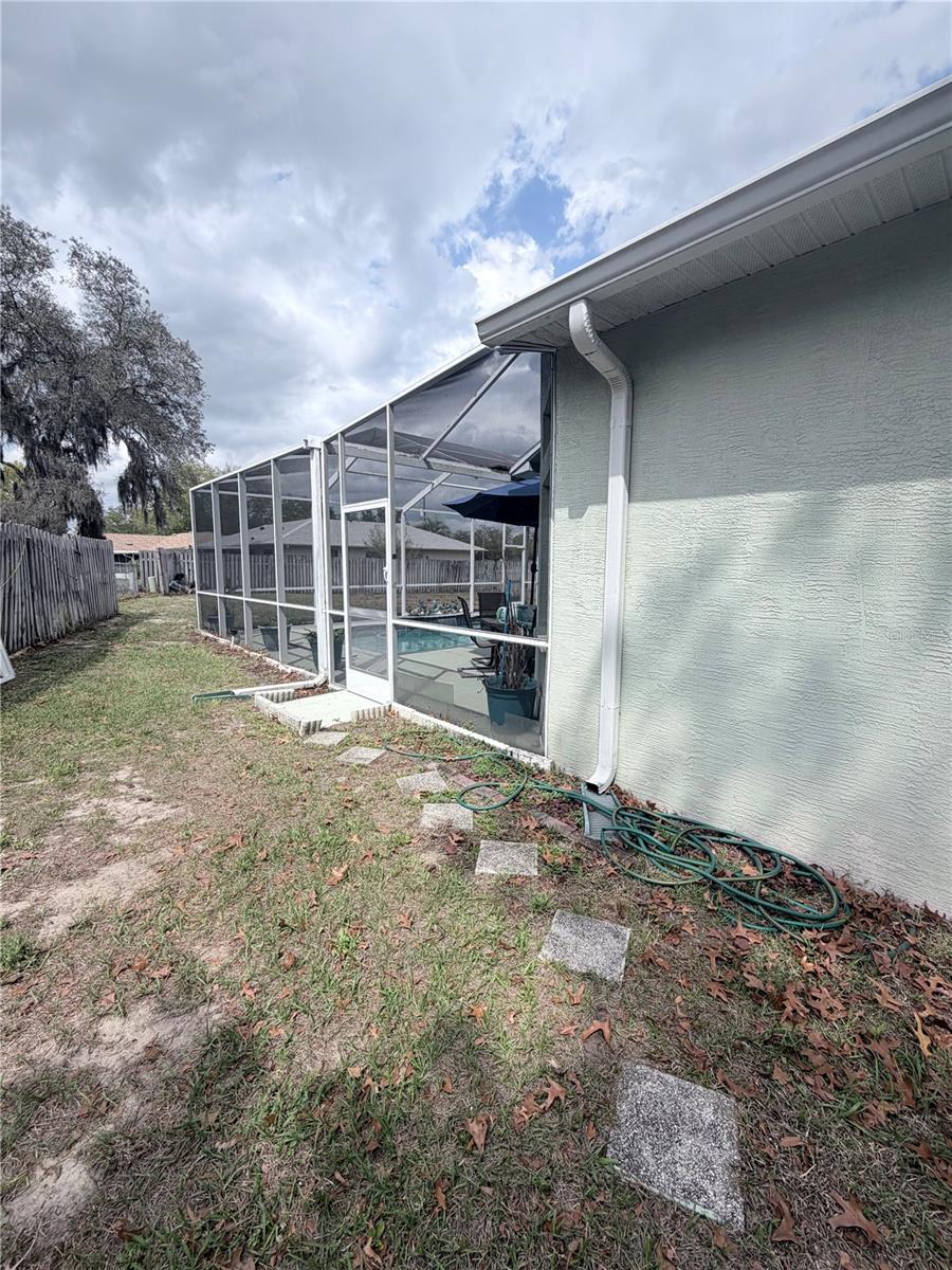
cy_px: 635
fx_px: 513
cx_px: 476
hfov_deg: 85.7
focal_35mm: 14
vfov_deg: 102.1
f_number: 2.2
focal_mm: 2.22
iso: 20
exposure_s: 1/876
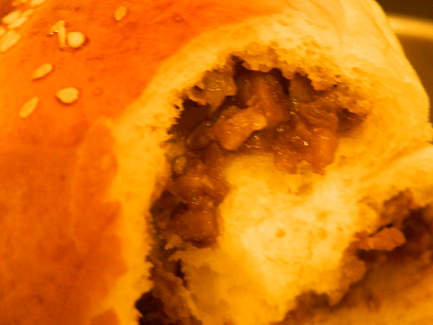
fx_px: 1288
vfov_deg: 14.4
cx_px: 216
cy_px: 162
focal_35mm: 103
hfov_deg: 19.1
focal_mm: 18.6
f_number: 4.5
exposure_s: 1/8
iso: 560
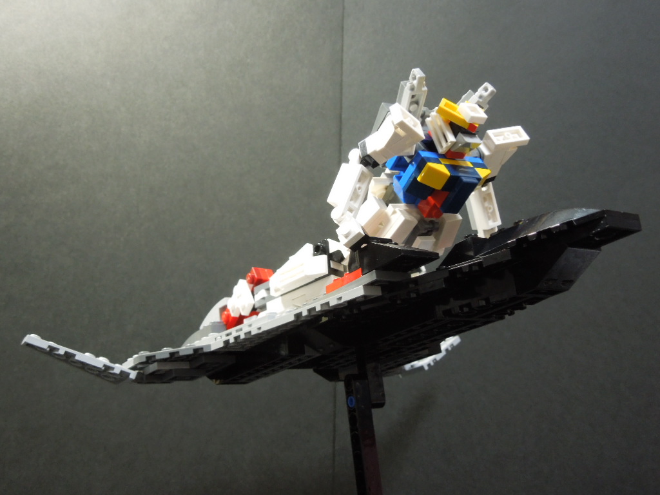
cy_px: 248
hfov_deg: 47.9
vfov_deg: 36.8
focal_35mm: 39
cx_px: 330
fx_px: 744
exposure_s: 1/15
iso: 400
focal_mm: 7
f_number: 3.8
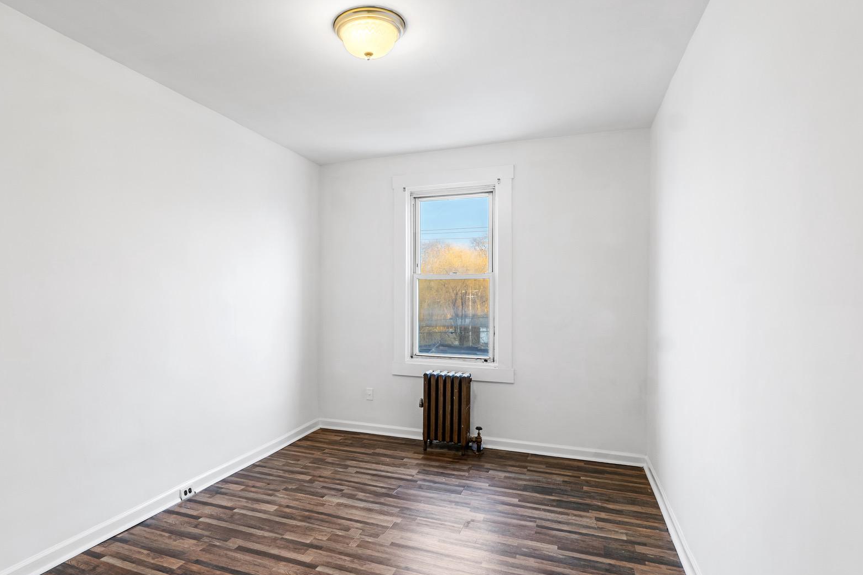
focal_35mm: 21
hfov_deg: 80.5
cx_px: 358
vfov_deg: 59.4
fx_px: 503
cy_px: 305
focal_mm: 16
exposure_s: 1/10
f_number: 5
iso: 400
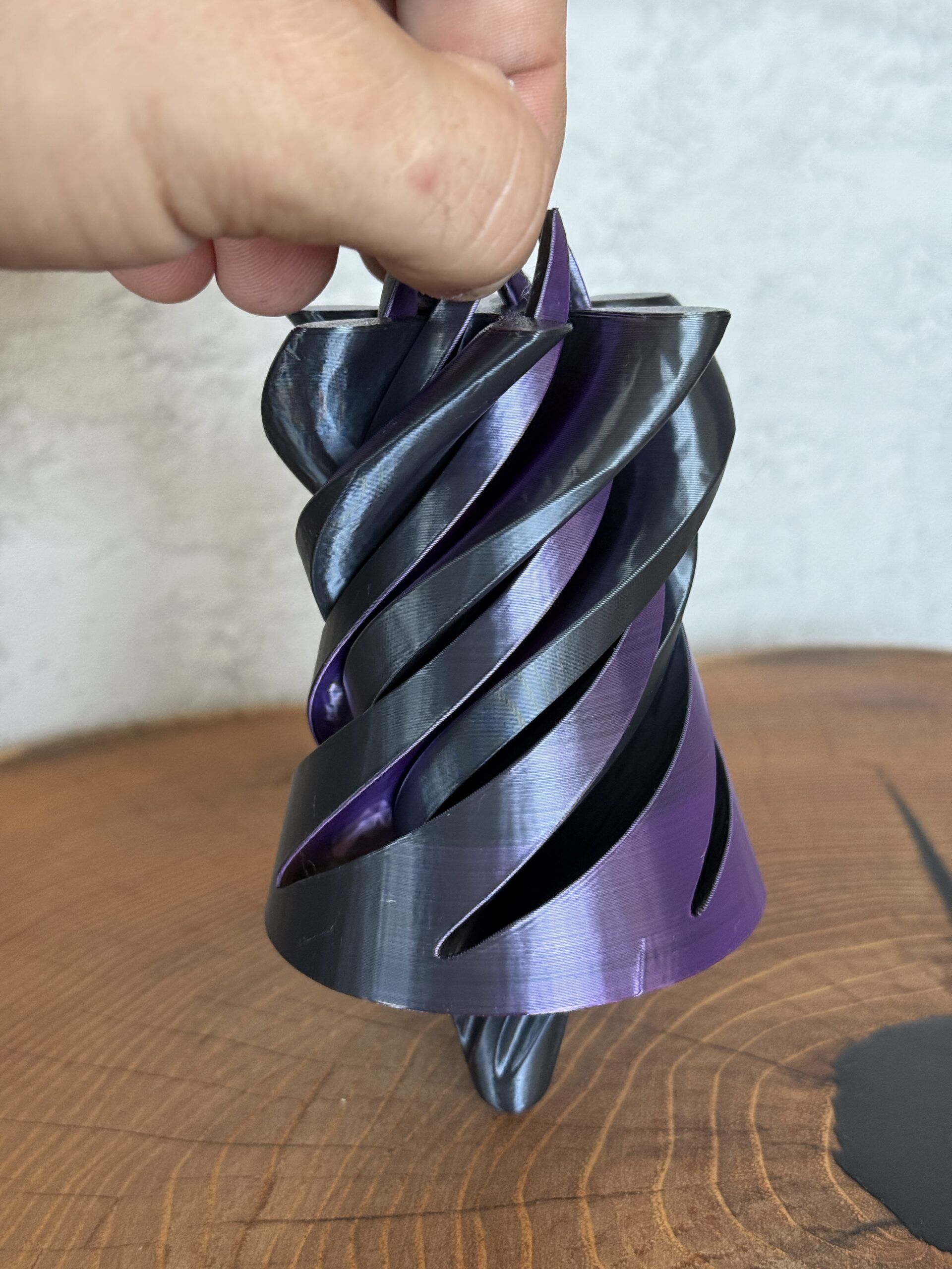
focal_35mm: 48
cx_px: 476
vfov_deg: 39.7
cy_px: 634
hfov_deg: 30.3
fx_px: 1760
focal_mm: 6.76
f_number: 1.78
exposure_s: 1/60
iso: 200
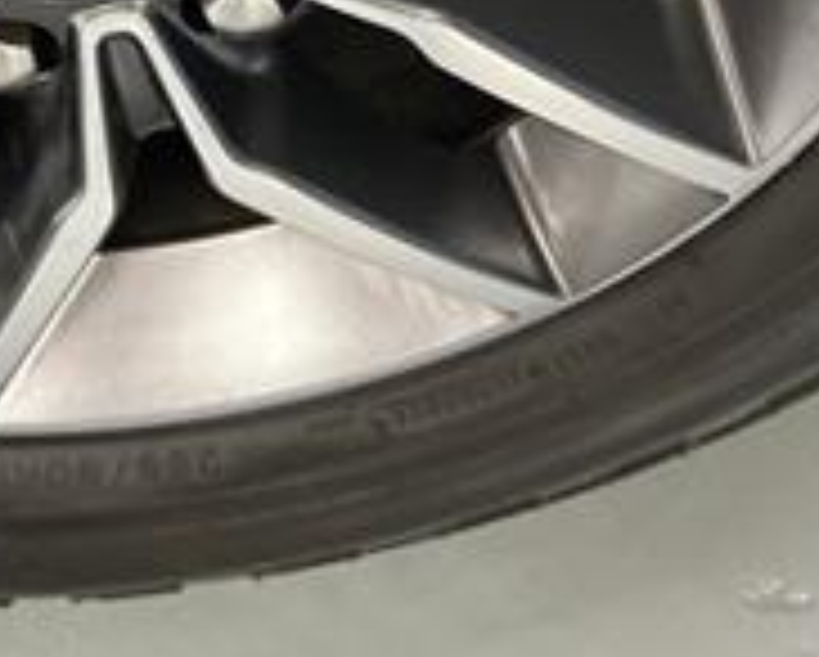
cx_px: 153
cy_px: -198
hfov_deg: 21.2
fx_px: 2160
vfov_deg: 16.4
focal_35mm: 89
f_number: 1.5
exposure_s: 1/40
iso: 500
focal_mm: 5.7
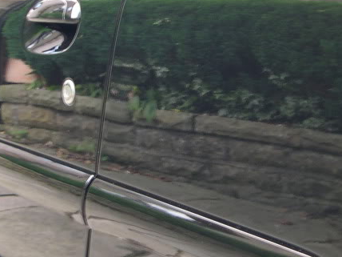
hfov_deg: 21.5
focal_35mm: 91
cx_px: 172
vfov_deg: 16.2
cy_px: 90
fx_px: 899
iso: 100
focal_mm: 8
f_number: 2.8
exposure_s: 1/6.5
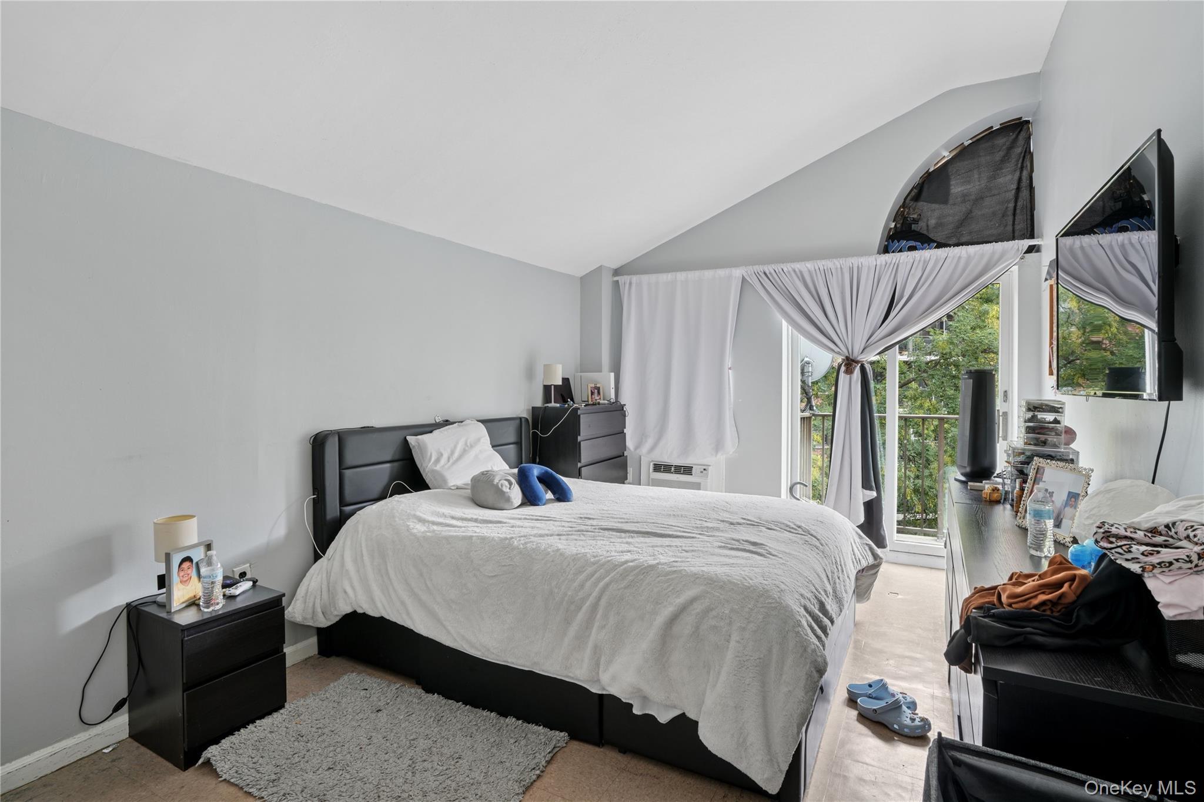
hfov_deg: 93.3
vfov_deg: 70.4
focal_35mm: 17
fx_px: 568
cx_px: 602
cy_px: 401
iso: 100
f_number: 11
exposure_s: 1.6
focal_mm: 17
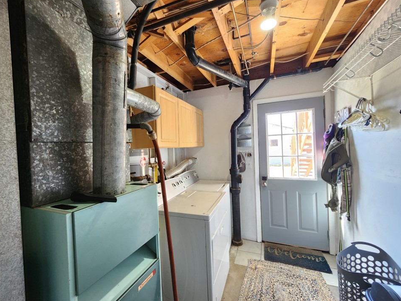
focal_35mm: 14
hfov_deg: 102.0
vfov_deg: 85.7
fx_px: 162
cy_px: 149
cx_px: 191
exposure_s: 1/40
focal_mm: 2.2
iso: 320
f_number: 2.2
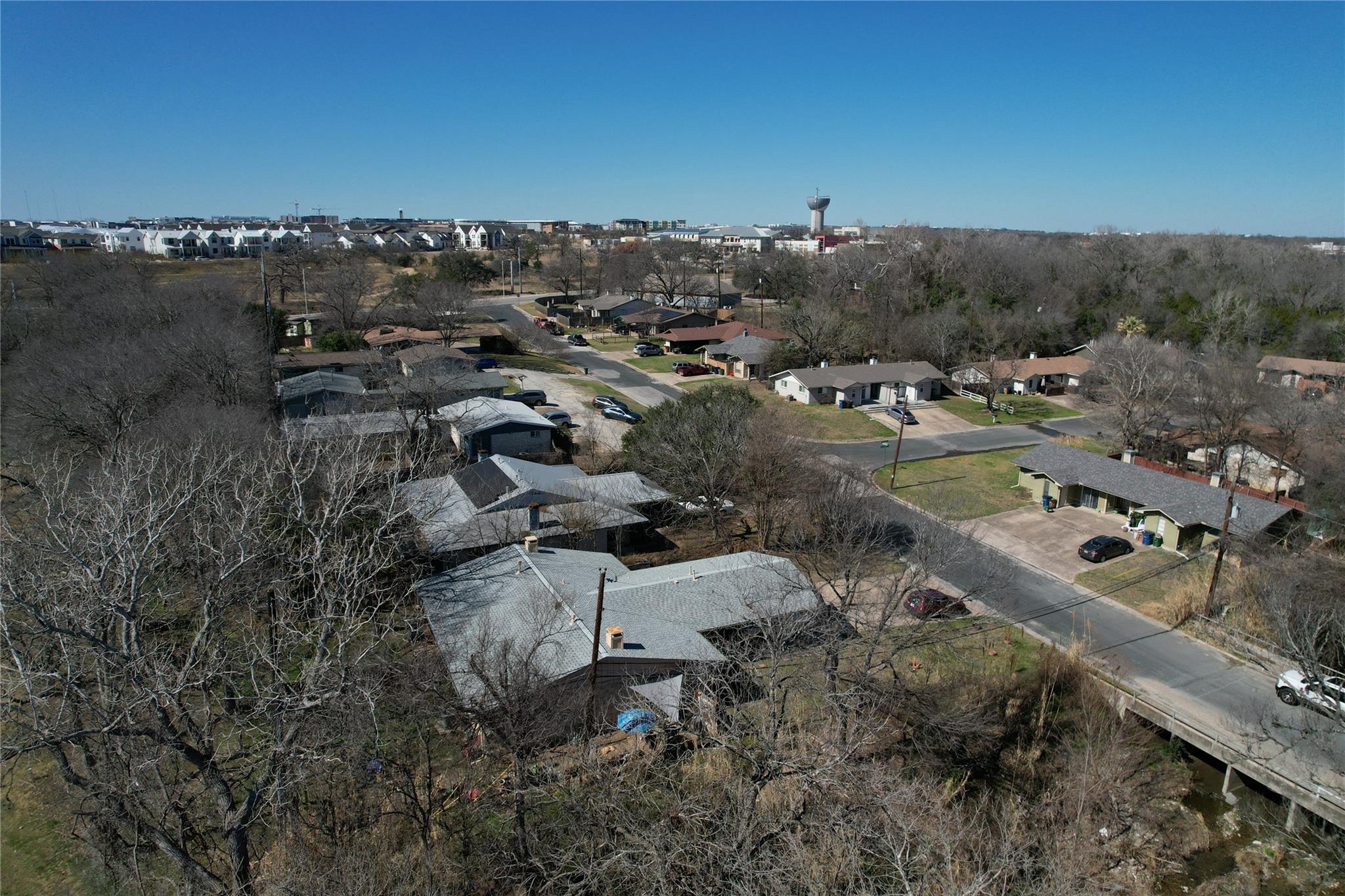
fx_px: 822
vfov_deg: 57.2
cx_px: 672
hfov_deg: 78.6
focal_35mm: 22
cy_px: 448
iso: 120
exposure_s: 1/4000
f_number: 2.8
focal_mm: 8.38
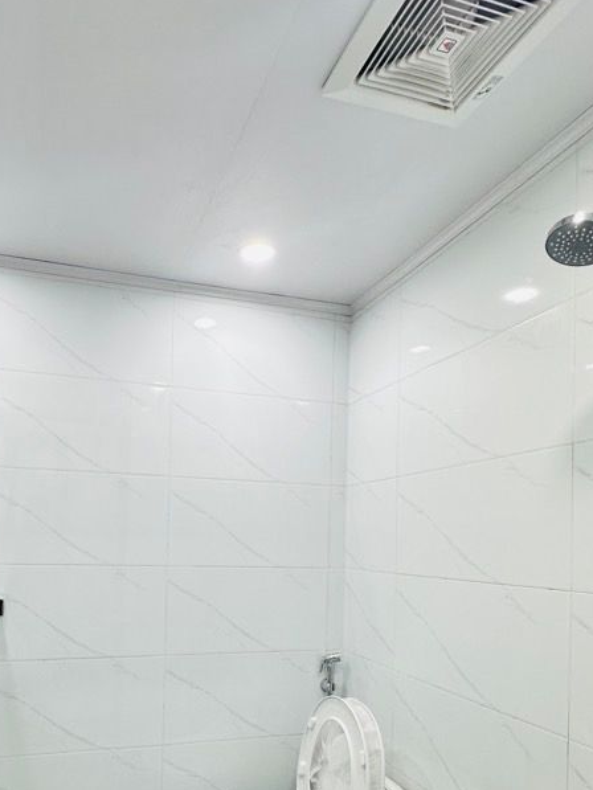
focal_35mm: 24
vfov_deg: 69.0
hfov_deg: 55.6
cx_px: 195
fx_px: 548
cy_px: 543
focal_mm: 2.22
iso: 100
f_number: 2.2
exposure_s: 1/100
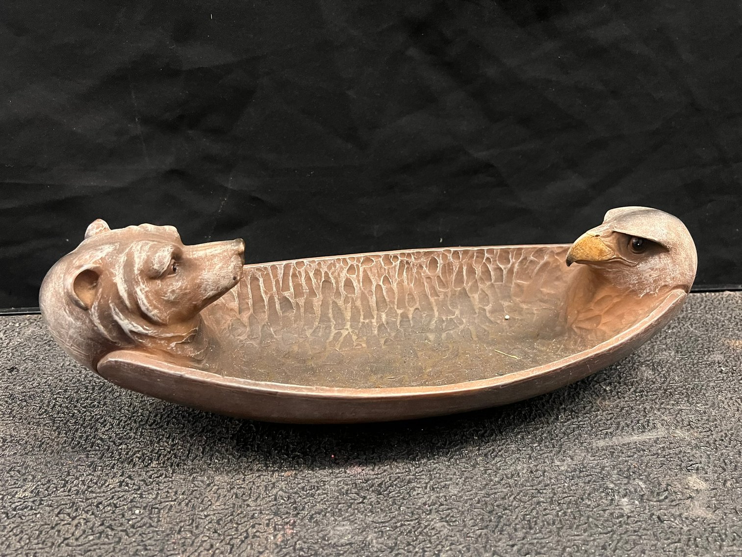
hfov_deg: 67.3
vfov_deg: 53.1
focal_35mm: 26
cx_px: 371
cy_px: 278
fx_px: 557
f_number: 1.5
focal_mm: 5.7
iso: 500
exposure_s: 1/30
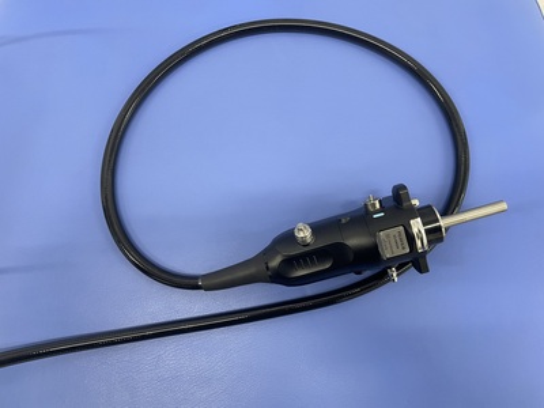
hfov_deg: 67.3
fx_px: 409
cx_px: 272
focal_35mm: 26
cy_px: 204
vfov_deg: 53.1
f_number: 1.6
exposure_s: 1/81
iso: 125
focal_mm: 4.2
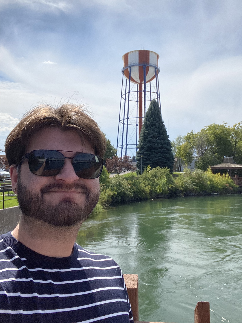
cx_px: 121
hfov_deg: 46.8
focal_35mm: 30
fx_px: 280
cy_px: 162
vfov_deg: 60.0
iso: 25
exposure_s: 1/5348
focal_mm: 2.71
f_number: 2.2
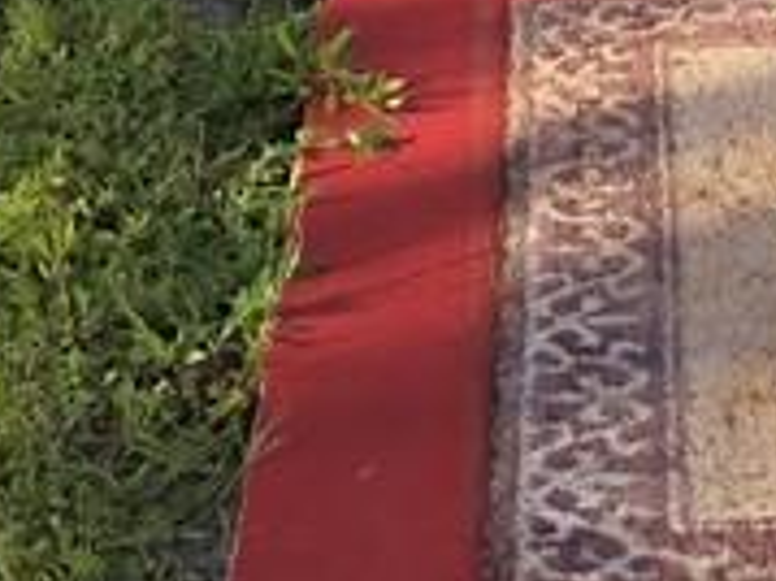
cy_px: -1041
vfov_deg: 8.2
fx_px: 3584
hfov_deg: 12.2
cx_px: 767
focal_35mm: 160
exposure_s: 1/405
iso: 20
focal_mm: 3.99
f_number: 1.8
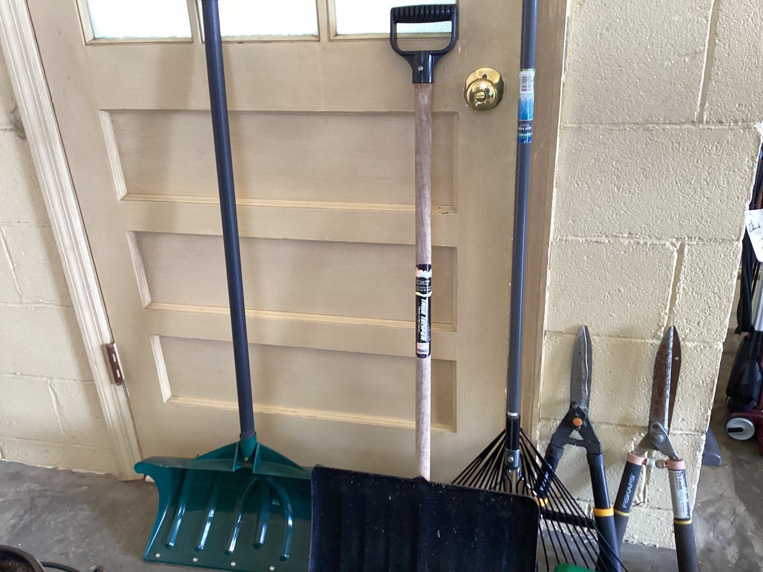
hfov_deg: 58.3
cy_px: 286
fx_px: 683
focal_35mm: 31
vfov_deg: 45.4
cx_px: 382
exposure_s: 1/60
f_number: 2.4
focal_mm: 3.3
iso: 125
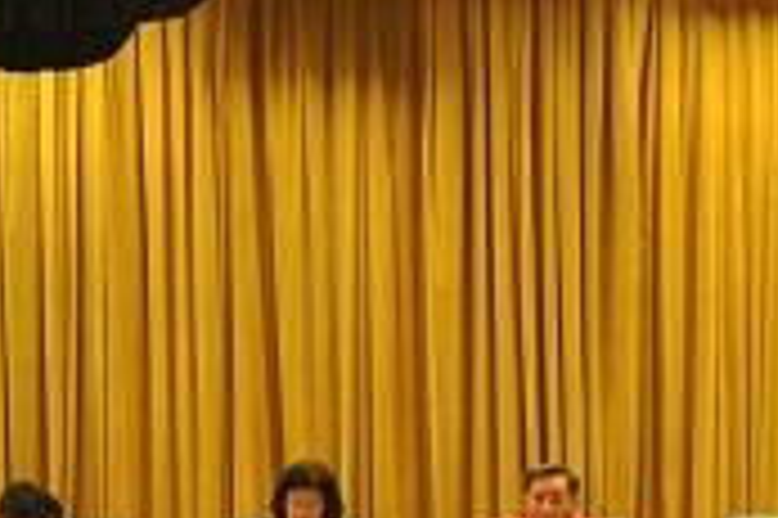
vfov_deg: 7.0
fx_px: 4167
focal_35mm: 193
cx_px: 423
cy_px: 739
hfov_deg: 10.7
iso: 800
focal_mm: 26
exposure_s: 1/60
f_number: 4
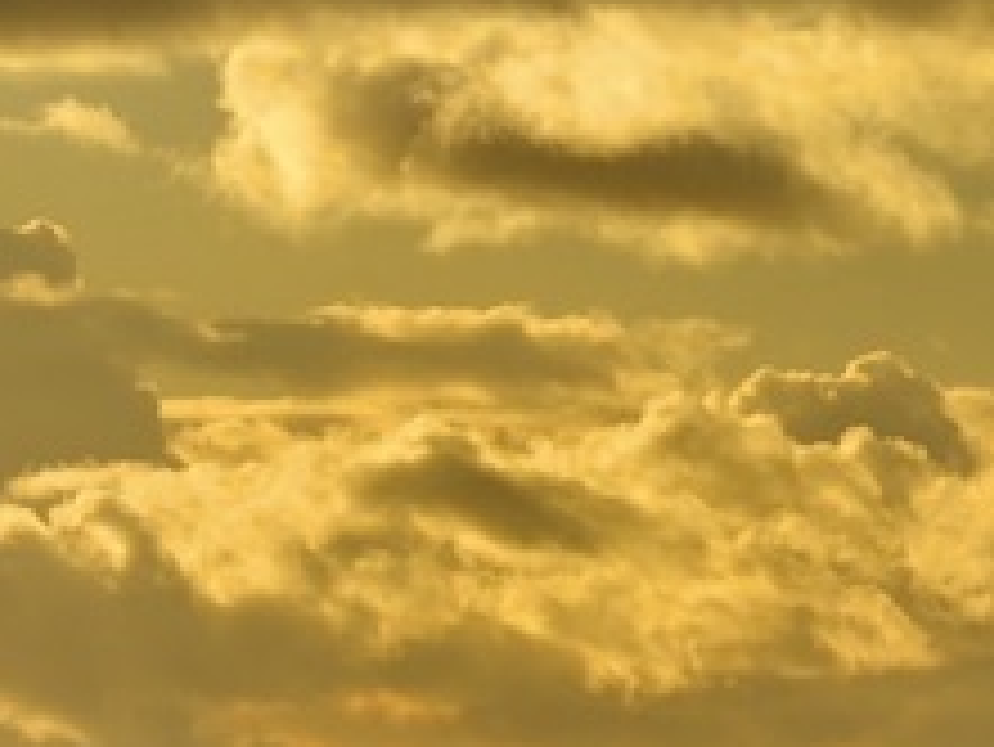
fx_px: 29966
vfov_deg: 1.4
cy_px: 1224
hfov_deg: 1.9
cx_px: 774
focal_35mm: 1043
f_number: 8
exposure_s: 1/250
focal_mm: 200
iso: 100
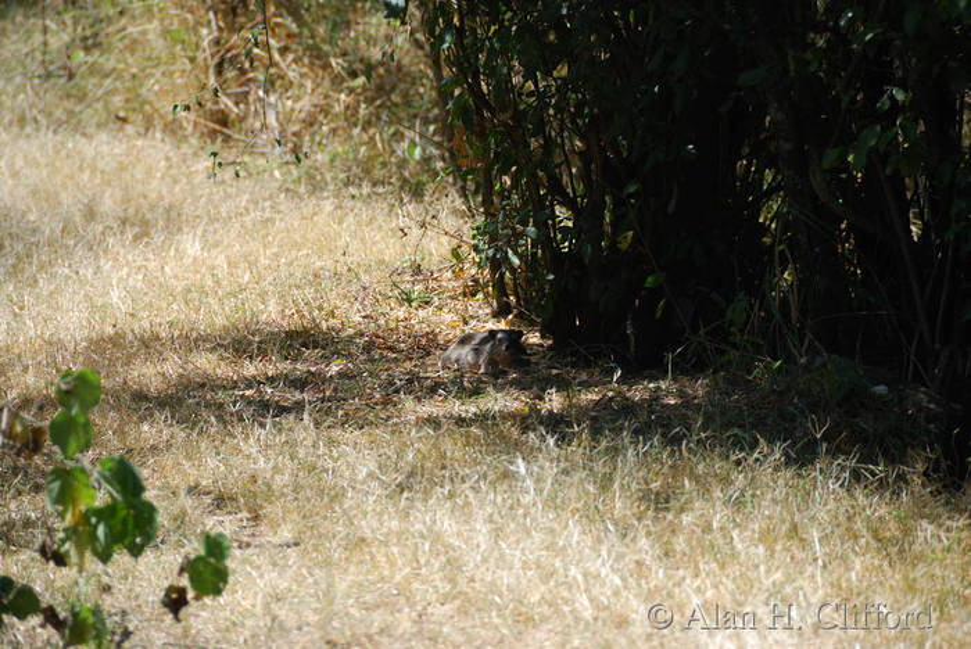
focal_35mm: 300
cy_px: 324
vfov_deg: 4.6
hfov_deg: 6.9
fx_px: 8098
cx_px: 486
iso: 100
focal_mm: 200
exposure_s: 1/160
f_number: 5.6
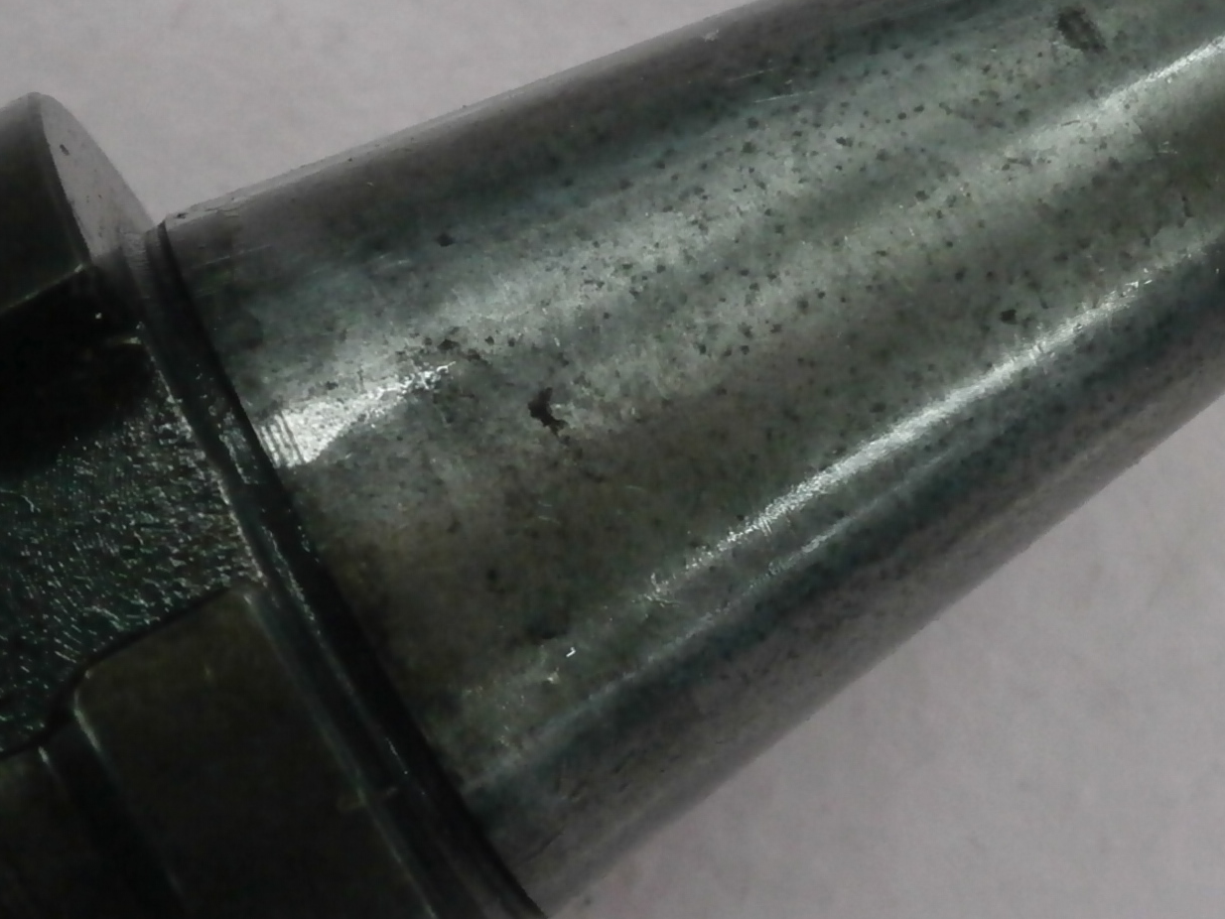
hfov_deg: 25.0
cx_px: 669
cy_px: 329
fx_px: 2761
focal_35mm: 78
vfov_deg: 18.9
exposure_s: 1/250
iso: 640
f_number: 3.4
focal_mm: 8.3
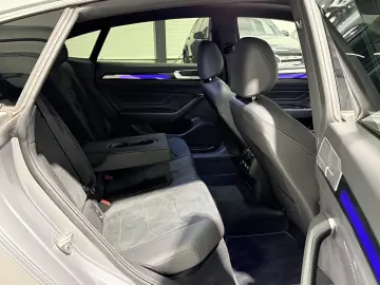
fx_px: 263
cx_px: 190
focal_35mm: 24
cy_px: 142
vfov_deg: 56.8
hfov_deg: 71.6
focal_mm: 6.76
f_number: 1.78
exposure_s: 1/33
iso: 640
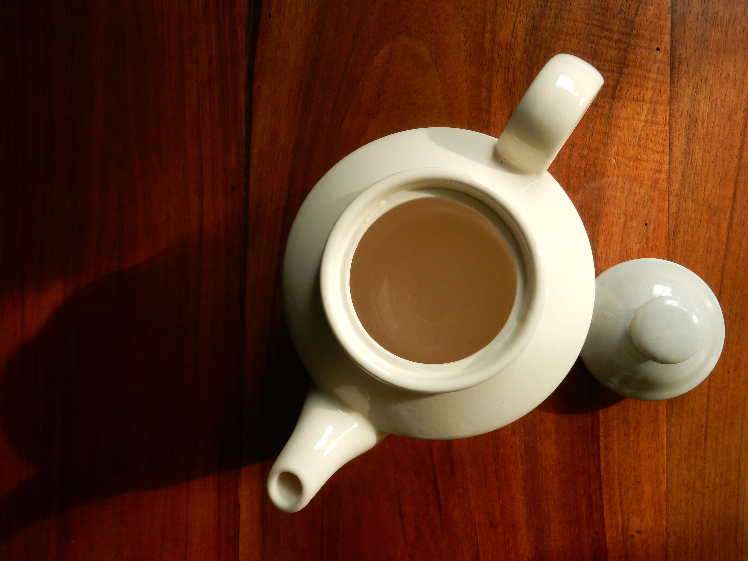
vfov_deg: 46.8
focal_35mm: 30
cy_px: 280
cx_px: 374
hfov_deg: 60.0
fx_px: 648
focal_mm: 5.4
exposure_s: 1/40
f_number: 5
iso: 125
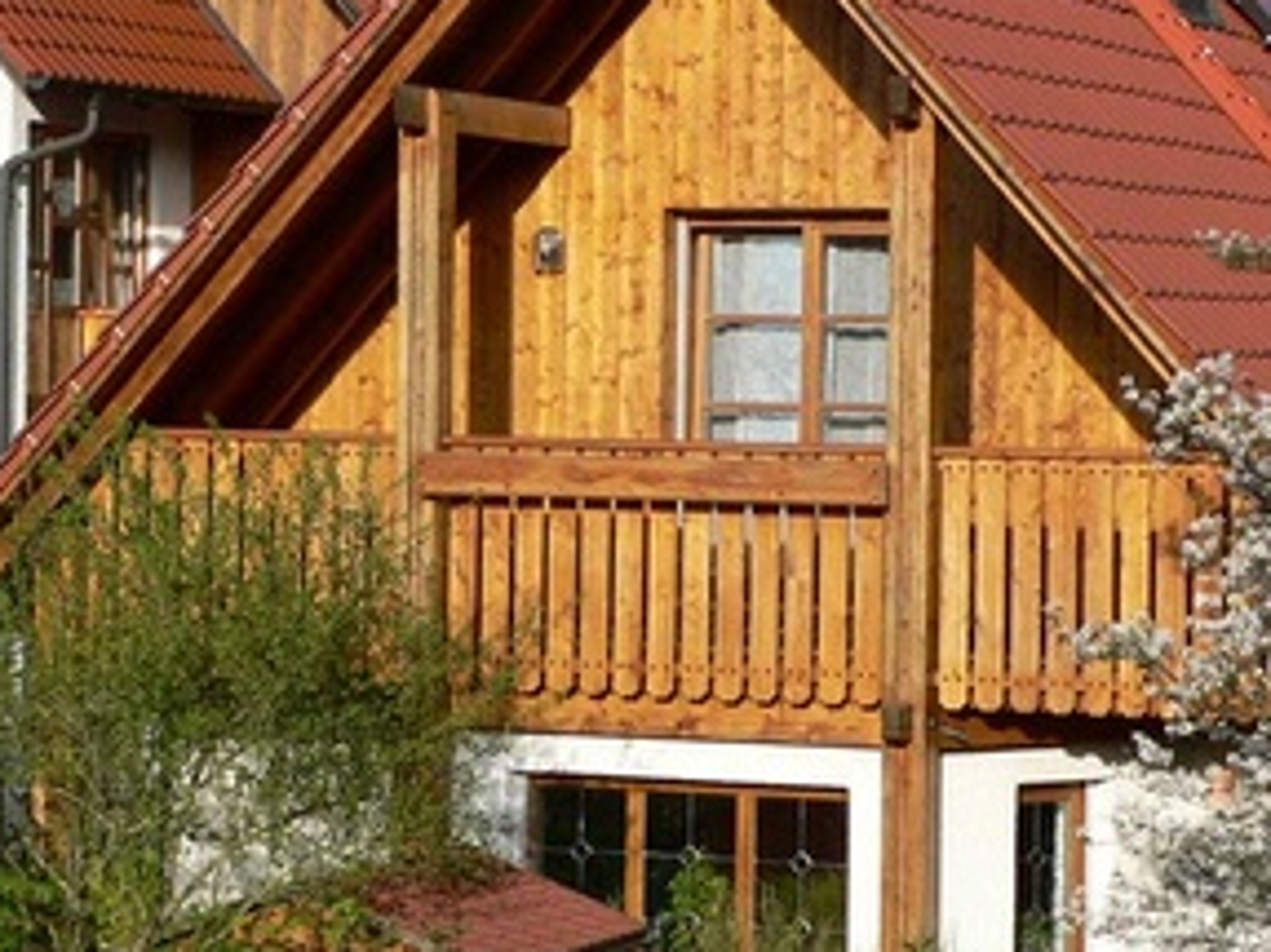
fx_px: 4735
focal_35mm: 129
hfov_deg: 15.3
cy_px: 421
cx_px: 819
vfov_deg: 11.5
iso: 80
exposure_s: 1/320
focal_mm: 11
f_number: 4
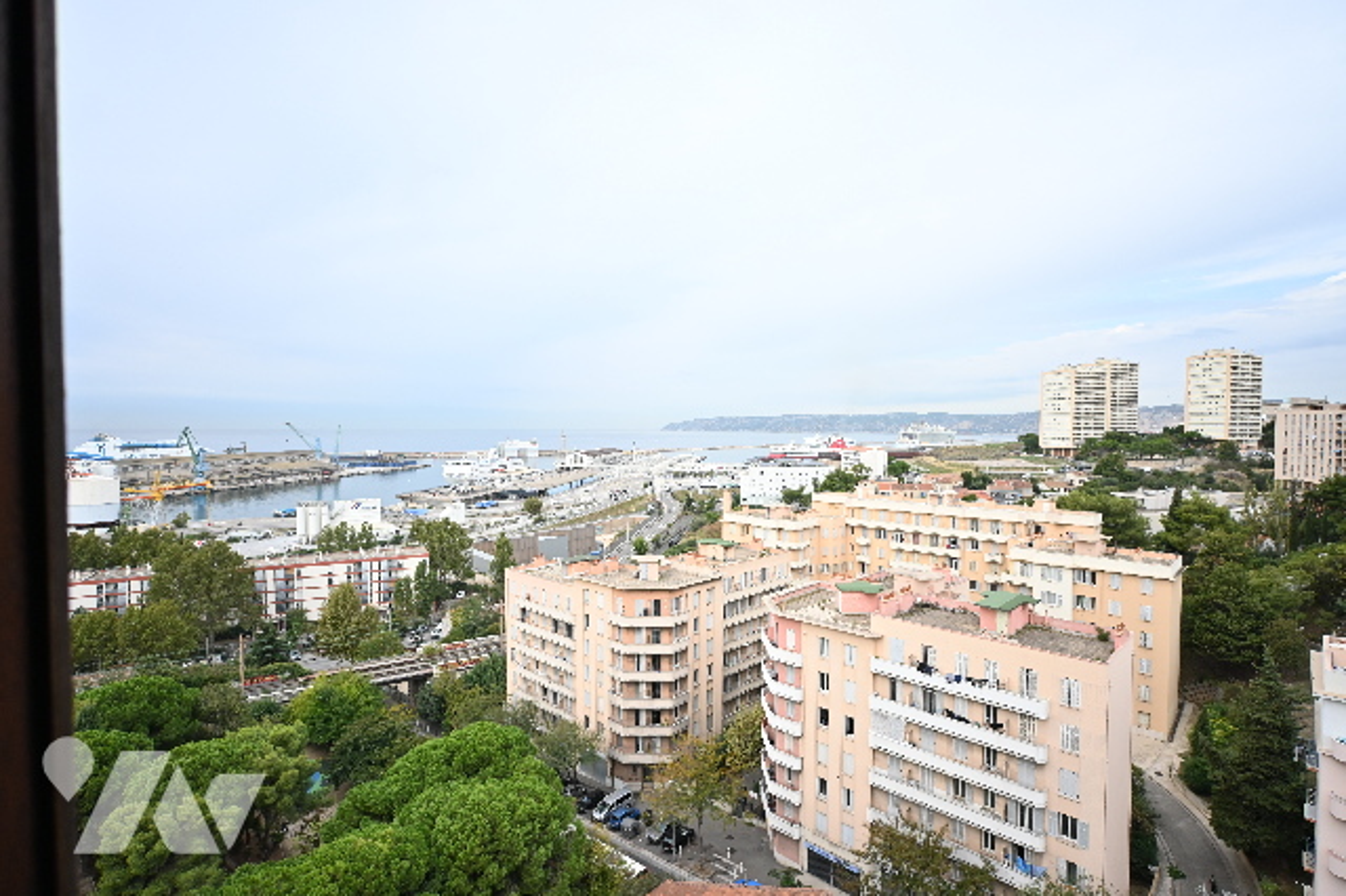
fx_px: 673
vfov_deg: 67.3
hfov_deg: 90.0
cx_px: 673
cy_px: 448
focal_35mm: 18
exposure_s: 1/800
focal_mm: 12
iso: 250
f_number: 3.5
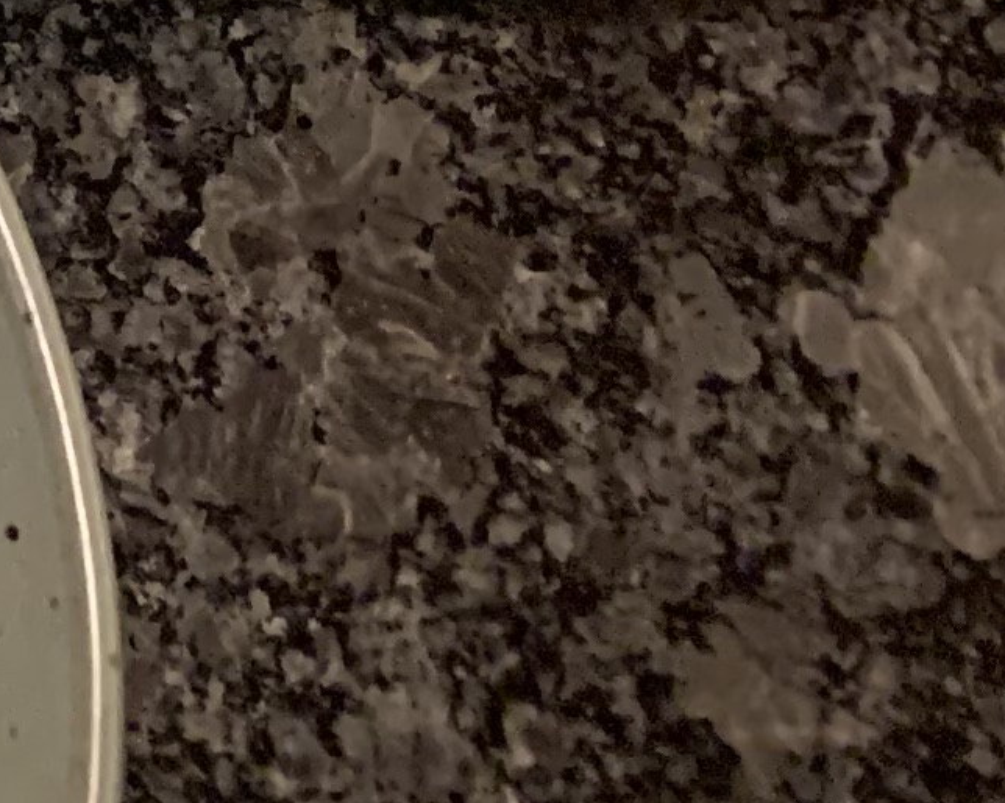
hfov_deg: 9.6
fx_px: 4729
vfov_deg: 8.6
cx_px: -1955
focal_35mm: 159
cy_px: -1300
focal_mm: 4.25
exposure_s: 1/40
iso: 400
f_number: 1.8
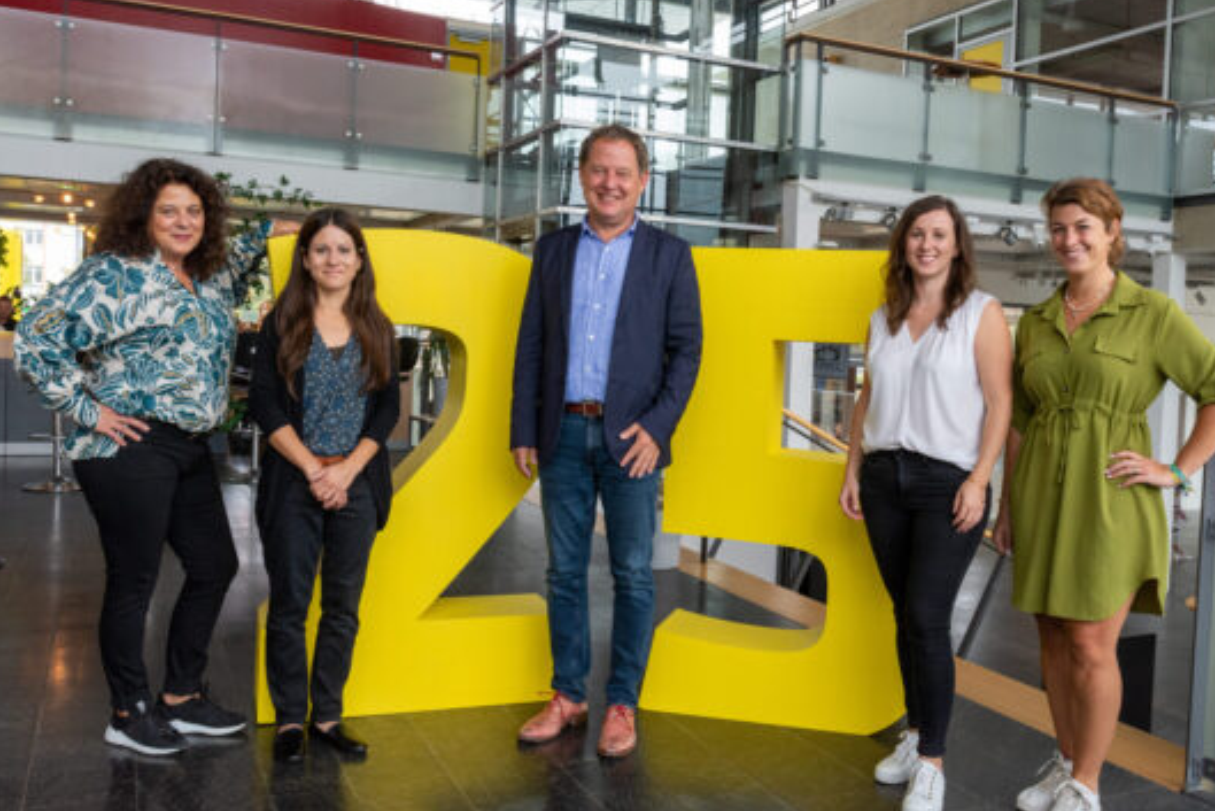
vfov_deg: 38.9
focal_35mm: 34
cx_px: 680
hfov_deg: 55.6
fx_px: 1148
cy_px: 372
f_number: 6.3
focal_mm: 20
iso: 800
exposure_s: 1/160
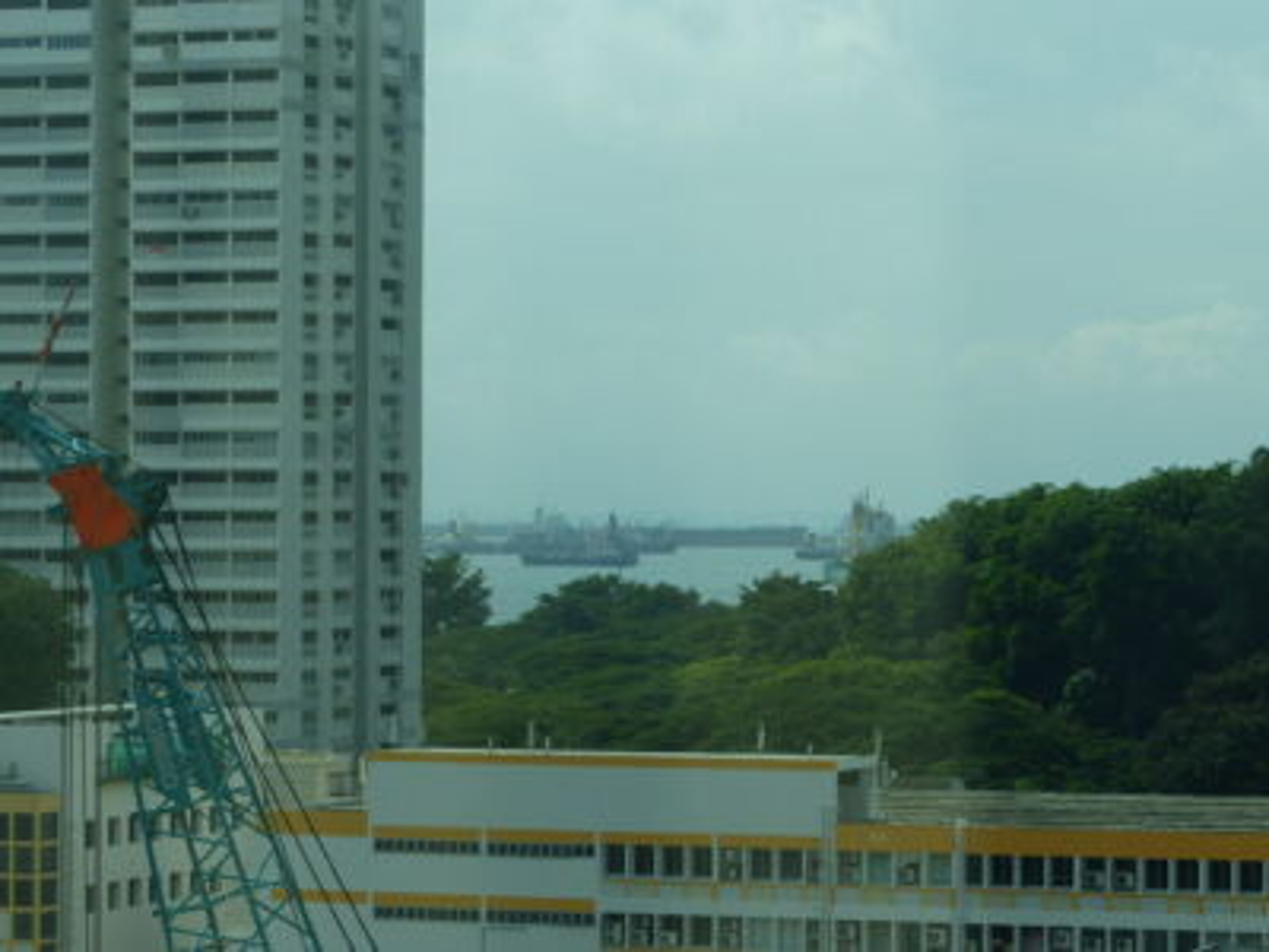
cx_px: 634
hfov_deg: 14.0
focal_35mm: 141
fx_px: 5169
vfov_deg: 10.5
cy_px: 476
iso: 100
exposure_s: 1/400
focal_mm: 23.1
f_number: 4
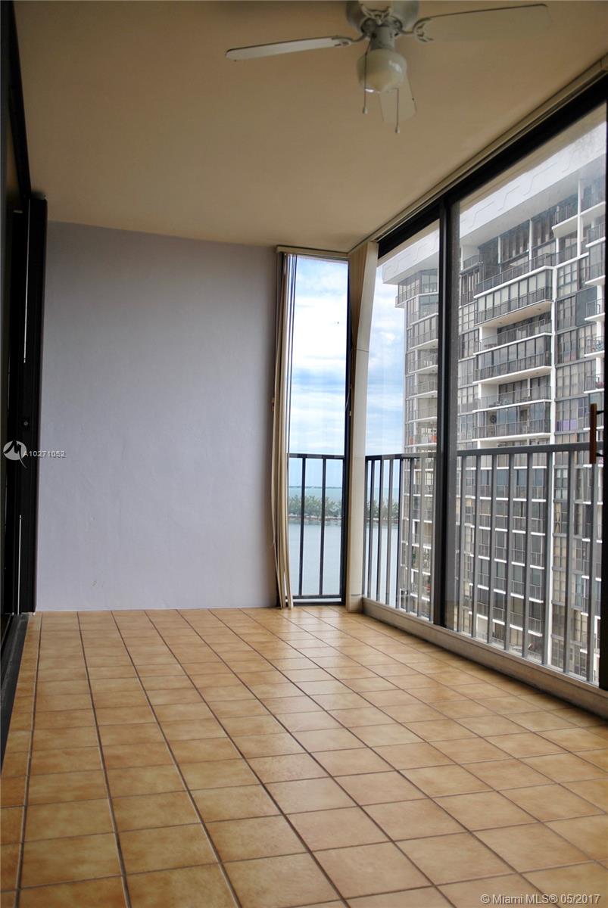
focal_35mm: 30
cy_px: 454
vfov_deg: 61.9
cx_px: 304
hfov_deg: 43.7
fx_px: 758
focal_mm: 20
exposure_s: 1/640
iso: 100
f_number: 3
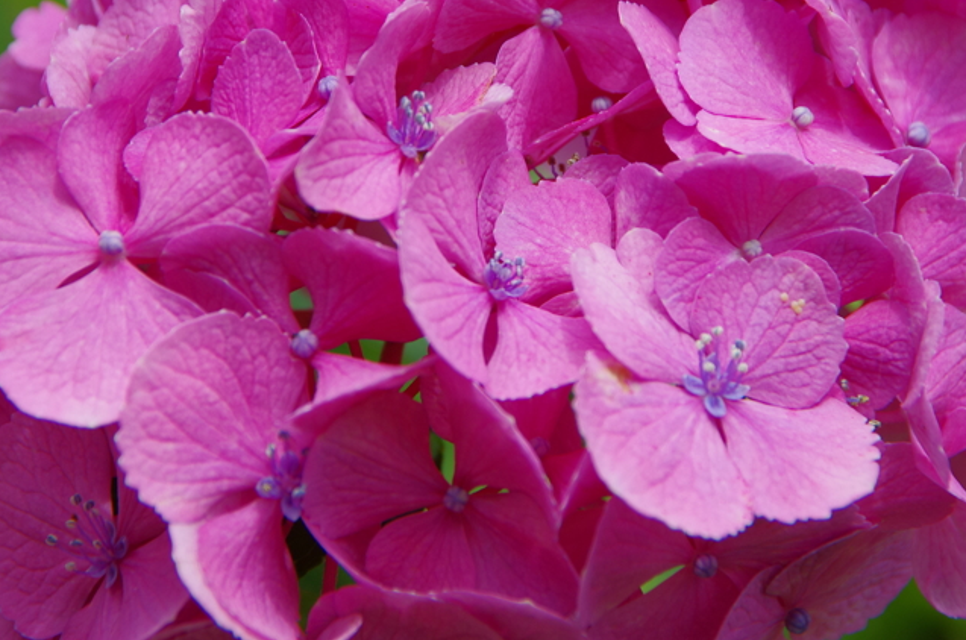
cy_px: 174
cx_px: 517
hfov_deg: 8.6
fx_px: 6454
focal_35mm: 241
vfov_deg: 5.7
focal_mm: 100
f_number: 5.6
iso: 200
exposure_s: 1/500
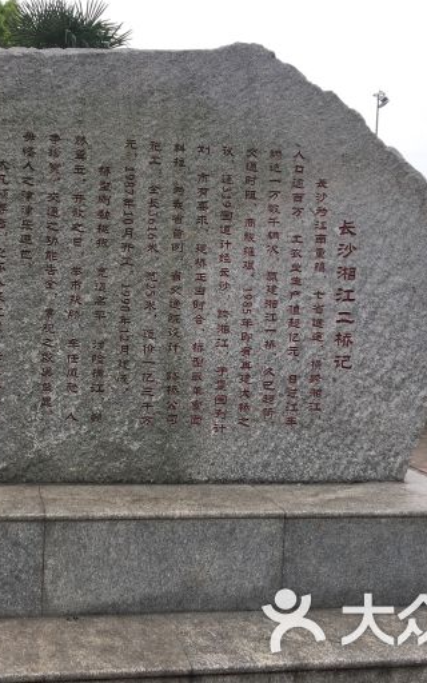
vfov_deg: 47.2
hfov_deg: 30.2
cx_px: 129
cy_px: 339
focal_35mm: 42
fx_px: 782
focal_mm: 4.15
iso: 25
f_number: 2.2
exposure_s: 1/463
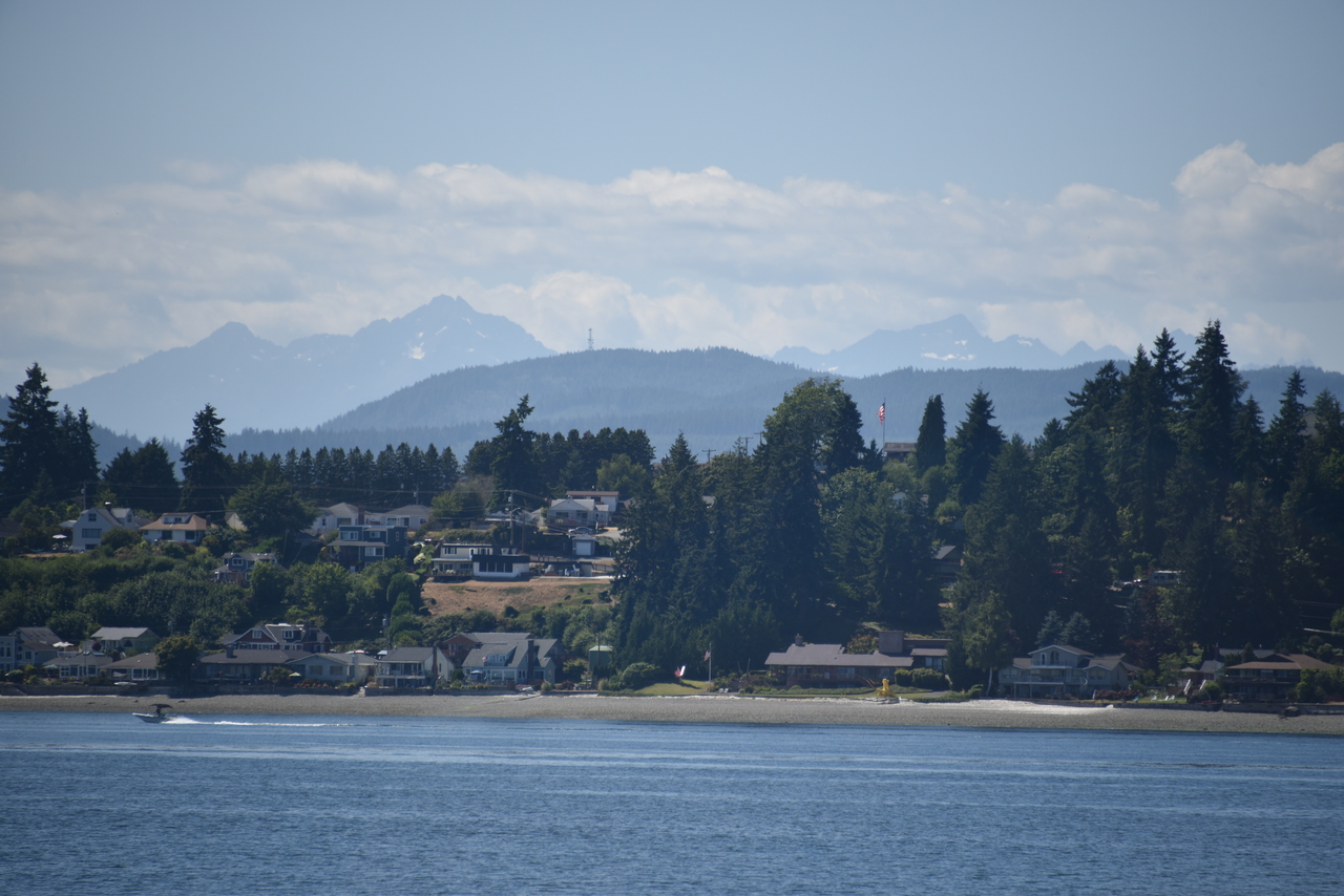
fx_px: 11202
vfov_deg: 4.6
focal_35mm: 300
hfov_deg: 6.9
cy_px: 448
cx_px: 672
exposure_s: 1/640
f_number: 6.3
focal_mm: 300
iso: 100
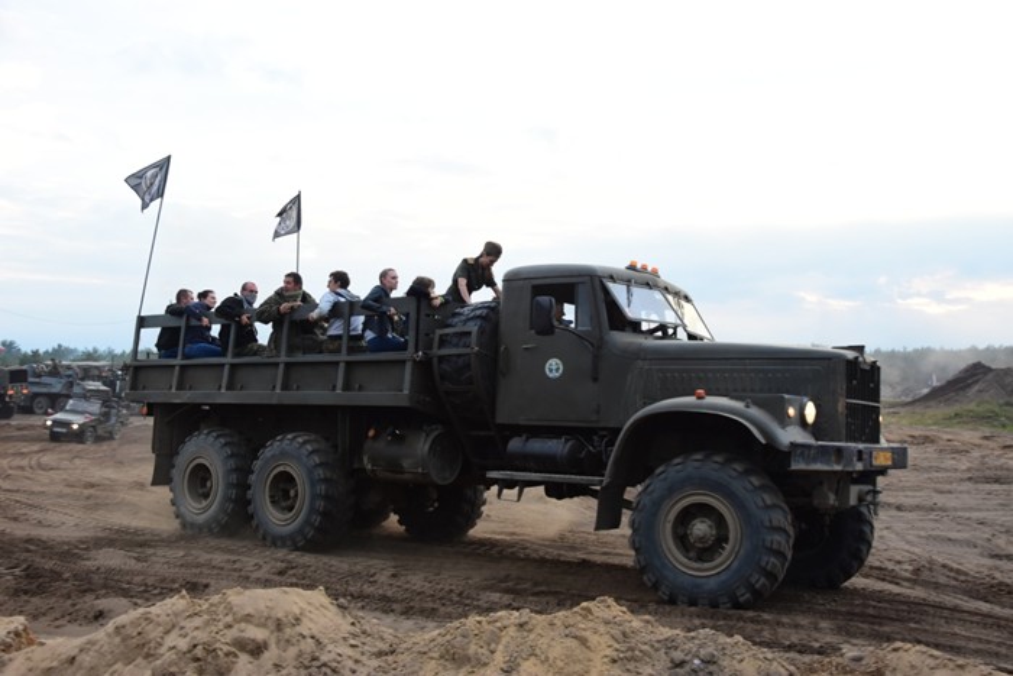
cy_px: 338
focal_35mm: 38
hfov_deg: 51.3
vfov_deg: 35.5
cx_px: 506
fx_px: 1055
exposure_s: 1/125
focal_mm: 25
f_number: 5.6
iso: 800
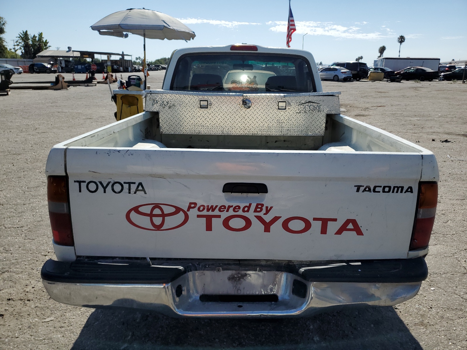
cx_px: 234
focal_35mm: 26
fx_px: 351
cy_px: 175
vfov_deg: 53.1
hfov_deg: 67.3
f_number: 1.5
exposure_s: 1/5000
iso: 50
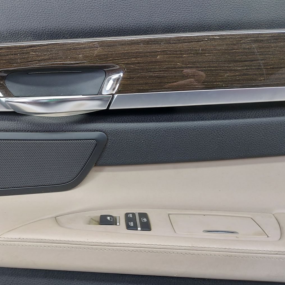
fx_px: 270
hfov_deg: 54.7
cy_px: 141
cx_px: 100
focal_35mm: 29
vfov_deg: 55.6
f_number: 1.8
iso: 80
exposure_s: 1/50
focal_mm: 5.23
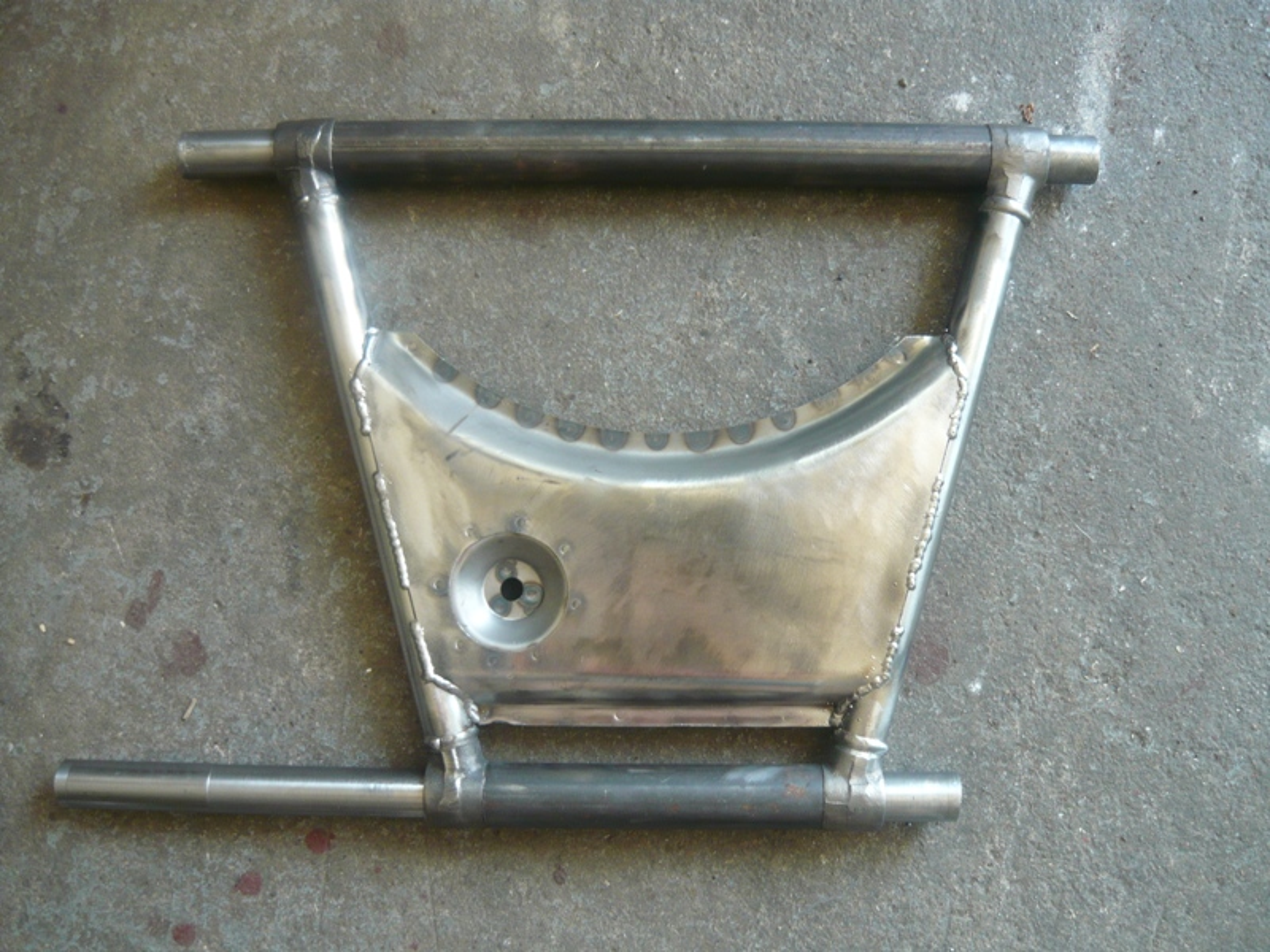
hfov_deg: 55.4
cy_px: 476
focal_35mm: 33
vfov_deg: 42.9
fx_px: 1211
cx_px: 635
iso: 160
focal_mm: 5.5
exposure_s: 1/30
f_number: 2.8
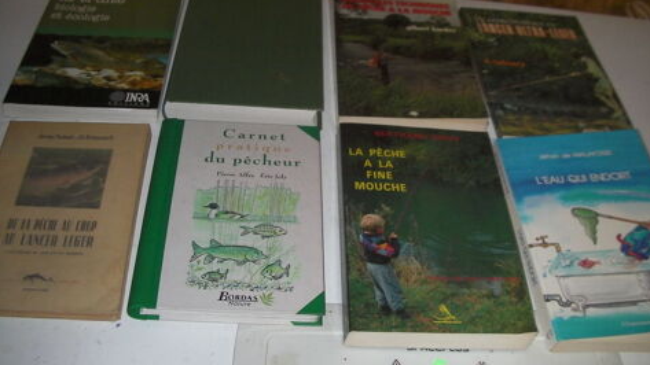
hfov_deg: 48.4
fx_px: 724
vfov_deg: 28.3
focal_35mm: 42
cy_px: 162
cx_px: 328
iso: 200
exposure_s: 1/30
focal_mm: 6.3
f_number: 3.5
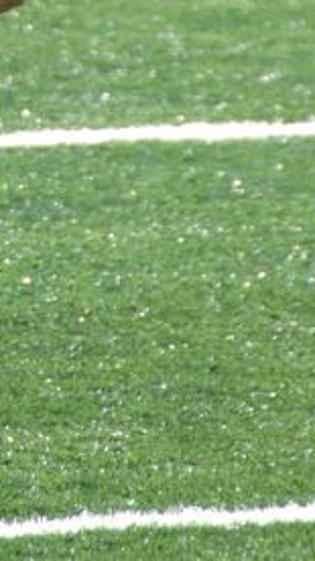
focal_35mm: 1164
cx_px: -169
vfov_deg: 1.9
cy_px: -148
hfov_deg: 1.0
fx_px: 17305
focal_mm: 200
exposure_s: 1/320
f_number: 5.6
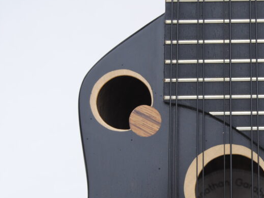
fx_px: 1091
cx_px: 232
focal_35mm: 143
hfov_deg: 13.7
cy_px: 147
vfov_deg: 10.4
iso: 100
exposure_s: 1/40
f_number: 7.1
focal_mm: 50
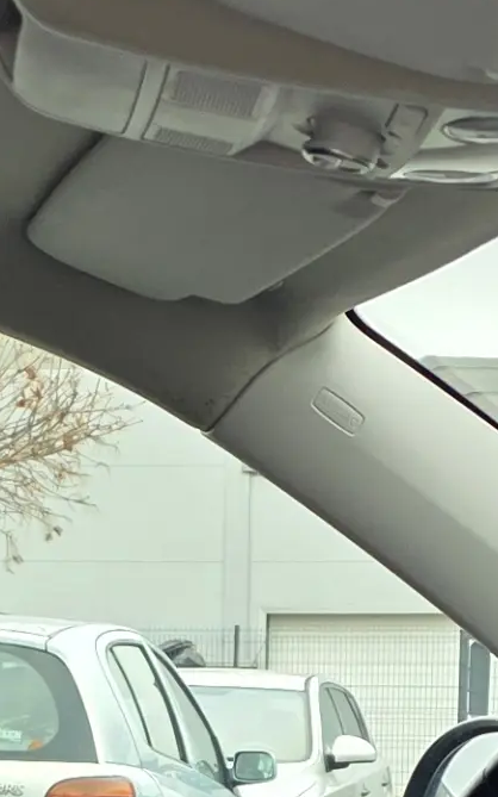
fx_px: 3041
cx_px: 148
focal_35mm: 140
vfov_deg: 14.3
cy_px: 1054
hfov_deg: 9.4
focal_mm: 6.3
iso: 80
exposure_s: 1/180
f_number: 1.7
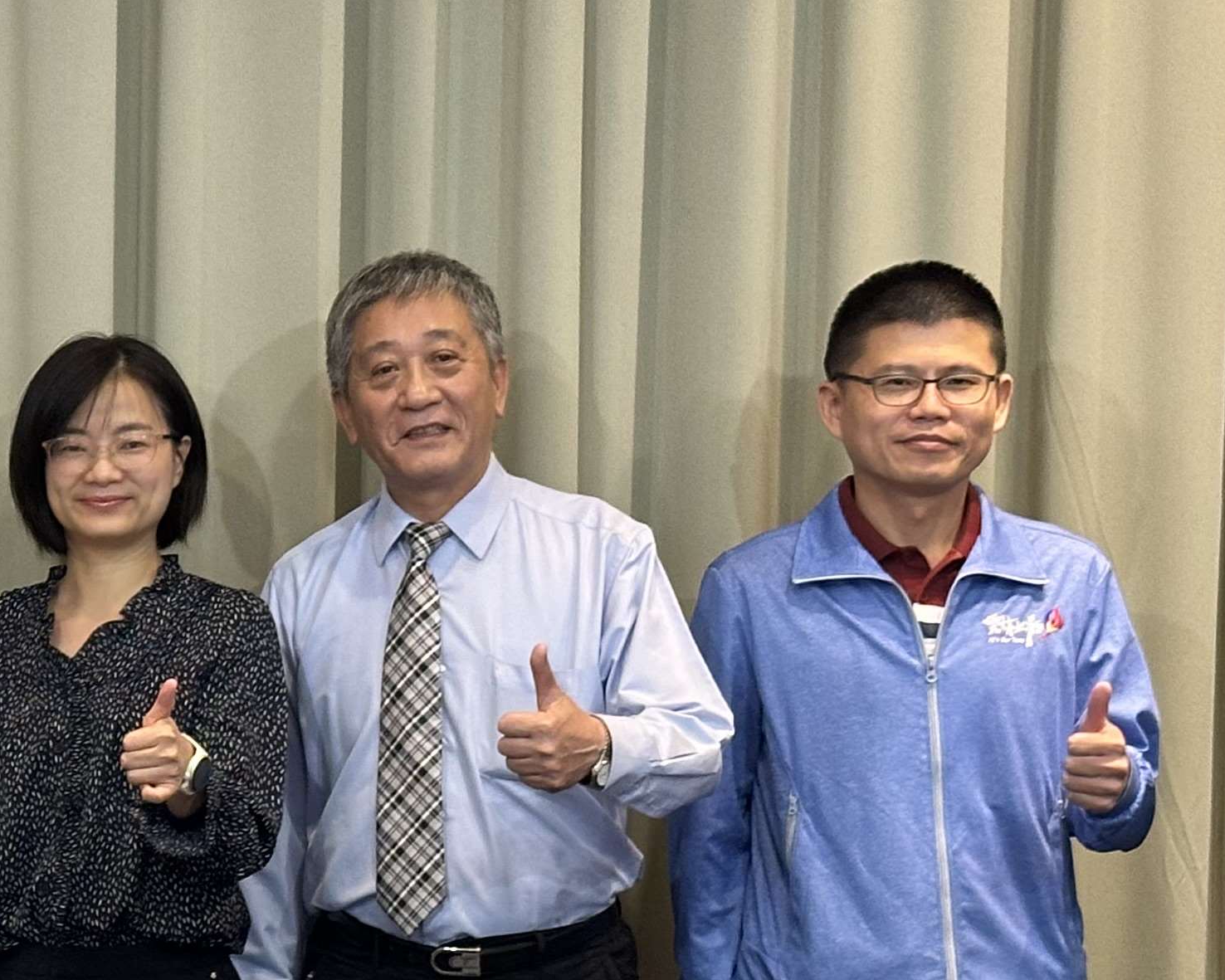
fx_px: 4641
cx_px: -242
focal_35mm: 128
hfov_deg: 14.6
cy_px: 855
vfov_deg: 12.0
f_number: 1.78
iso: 200
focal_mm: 6.86
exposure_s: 1/60
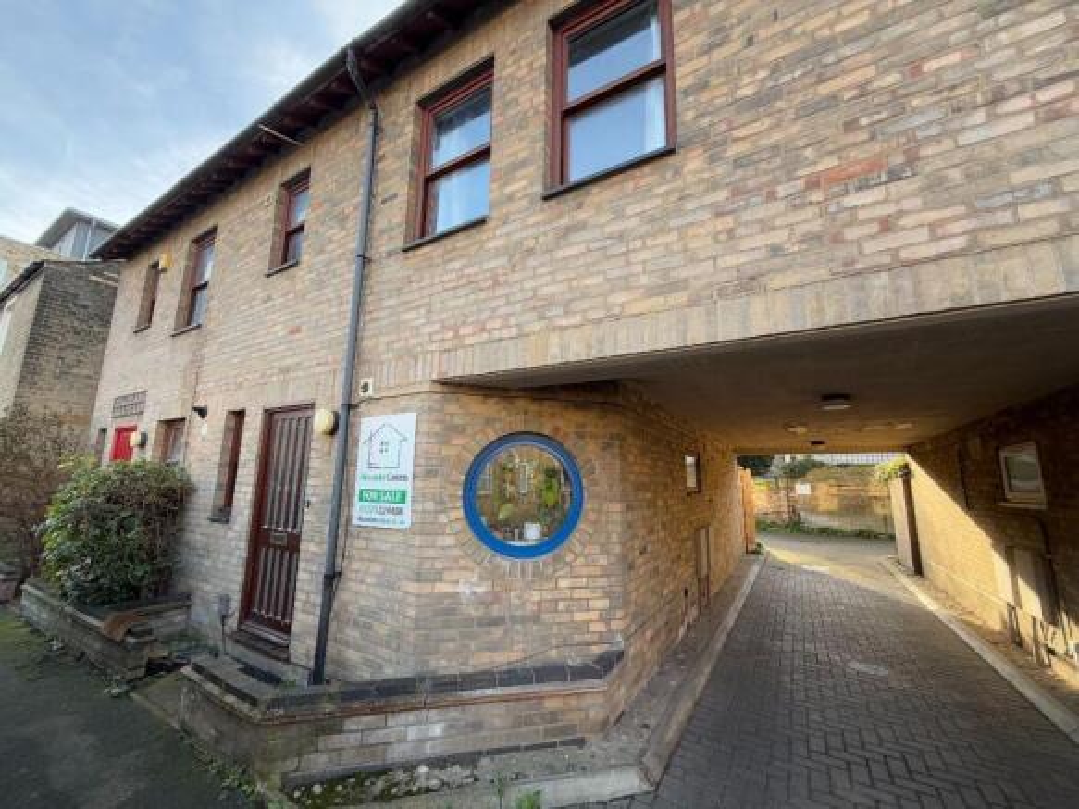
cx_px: 540
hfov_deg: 102.1
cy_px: 404
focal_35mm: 14
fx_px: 436
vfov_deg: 85.7
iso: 50
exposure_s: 1/172
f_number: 2.2
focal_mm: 2.22
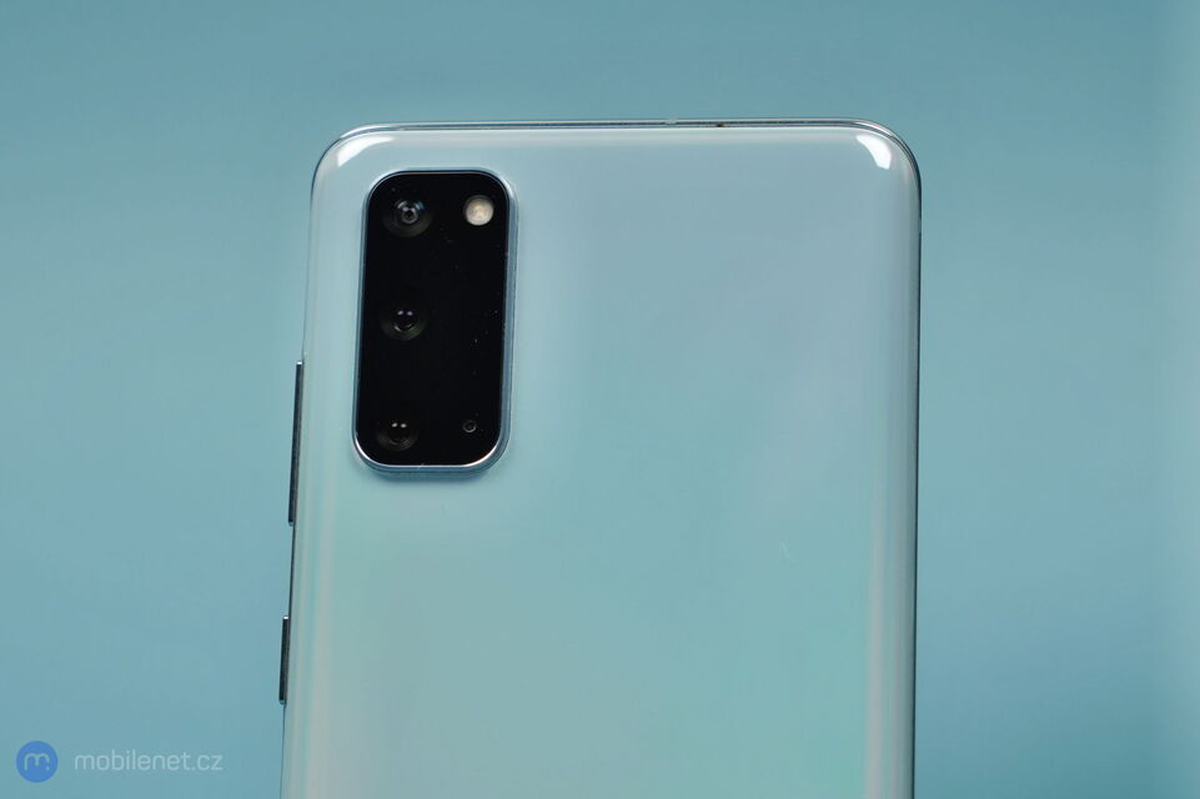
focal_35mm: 70
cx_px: 600
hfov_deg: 28.9
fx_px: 2332
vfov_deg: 19.4
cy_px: 400
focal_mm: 70
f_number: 6.3
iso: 640
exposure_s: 1/160
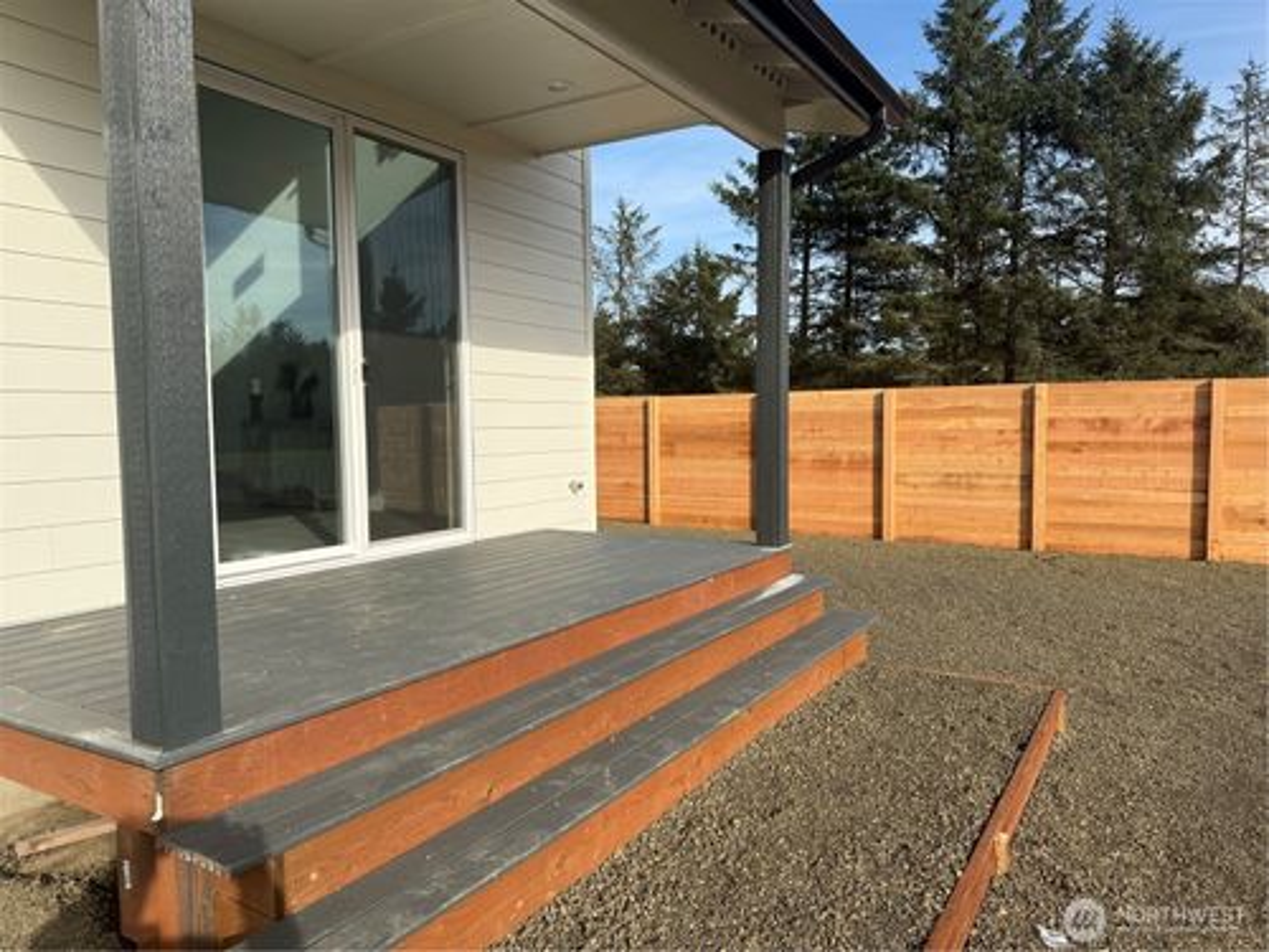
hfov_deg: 71.6
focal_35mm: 24
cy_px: 476
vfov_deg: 56.8
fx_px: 880
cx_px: 634
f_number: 1.78
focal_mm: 6.76
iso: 80
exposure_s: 1/3425
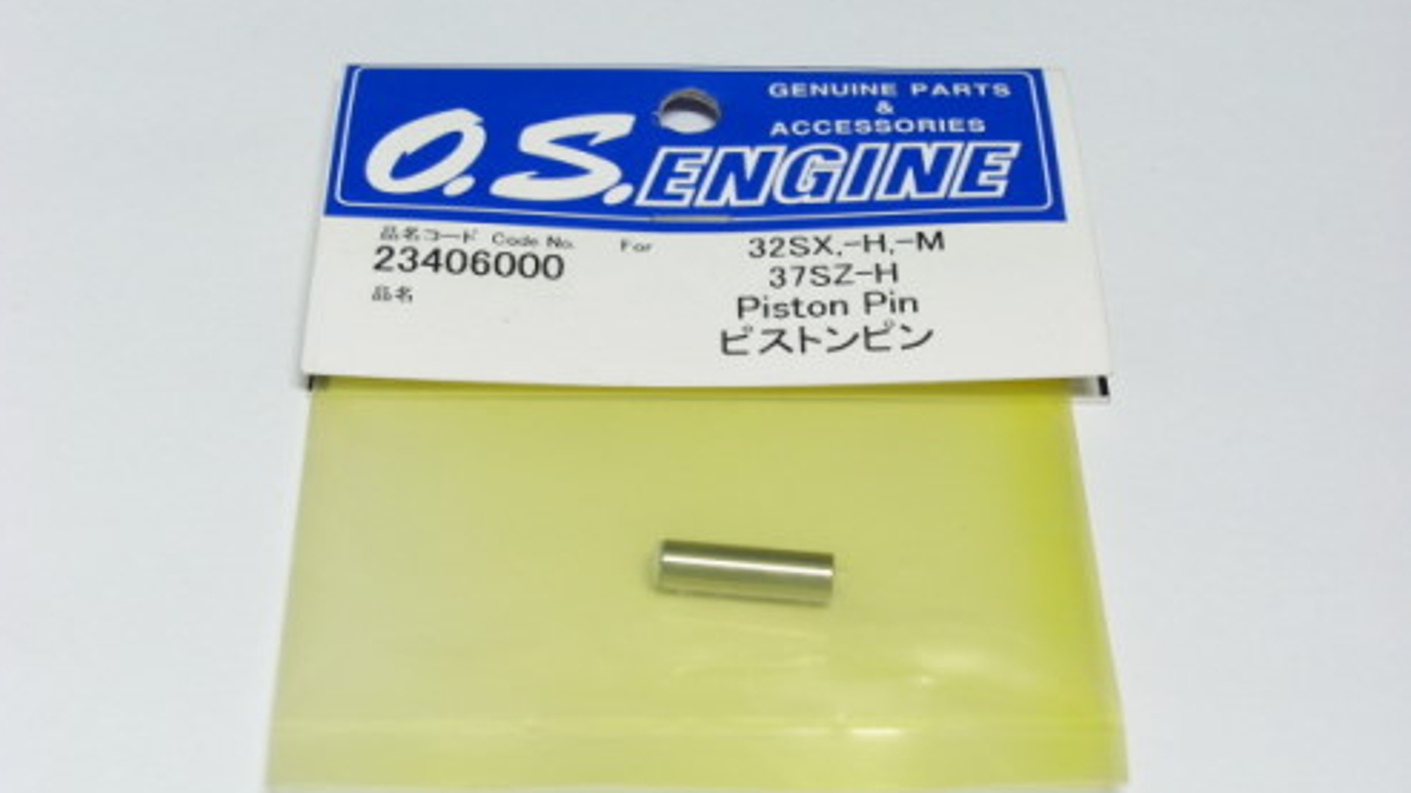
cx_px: 698
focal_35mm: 63
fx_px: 2356
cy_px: 402
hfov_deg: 33.3
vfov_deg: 19.1
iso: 200
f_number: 3.6
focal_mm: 11.8
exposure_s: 1/30
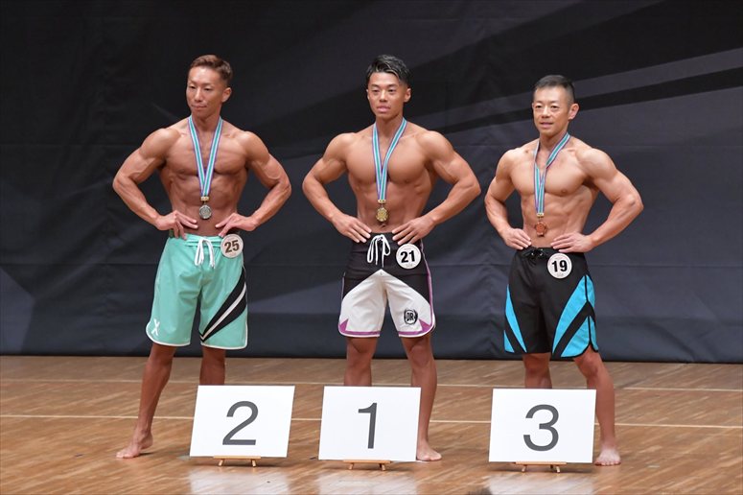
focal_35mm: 285
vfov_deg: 4.8
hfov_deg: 7.2
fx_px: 5879
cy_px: 248
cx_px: 372
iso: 6400
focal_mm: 190
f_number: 5.6
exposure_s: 1/400
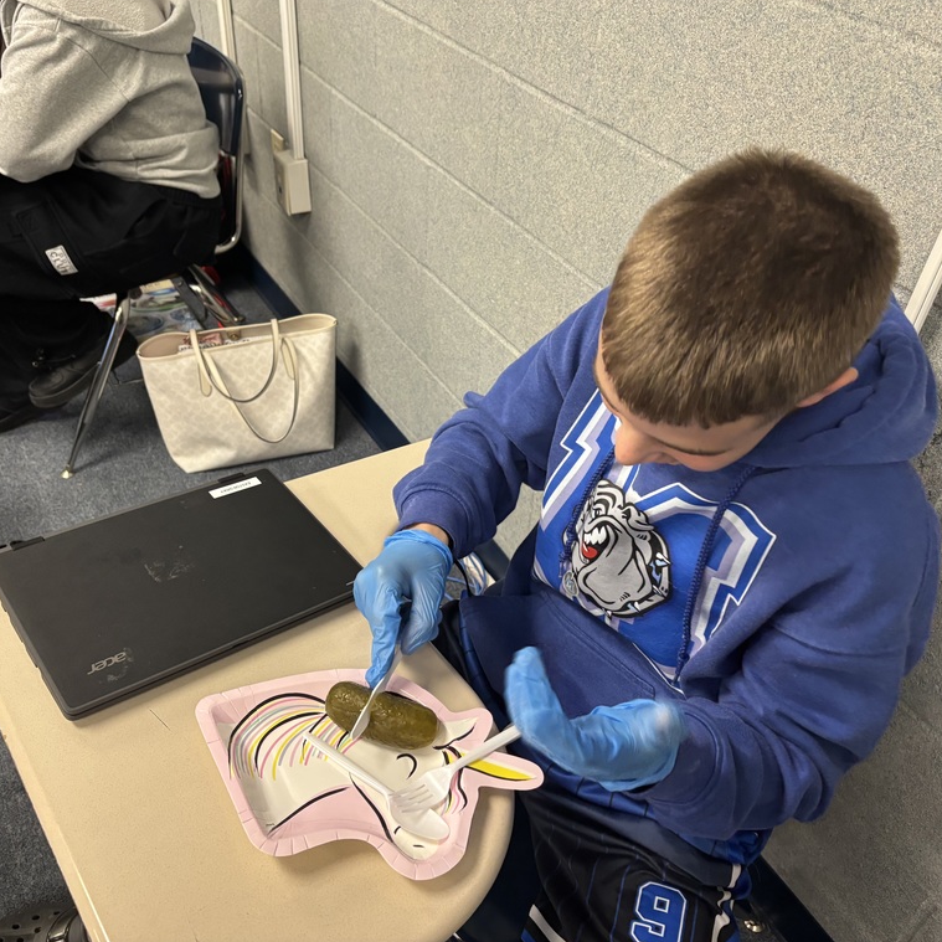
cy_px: 468
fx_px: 954
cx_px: 437
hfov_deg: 52.5
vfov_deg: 52.5
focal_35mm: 31
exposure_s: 1/60
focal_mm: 5.96
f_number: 1.6
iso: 250
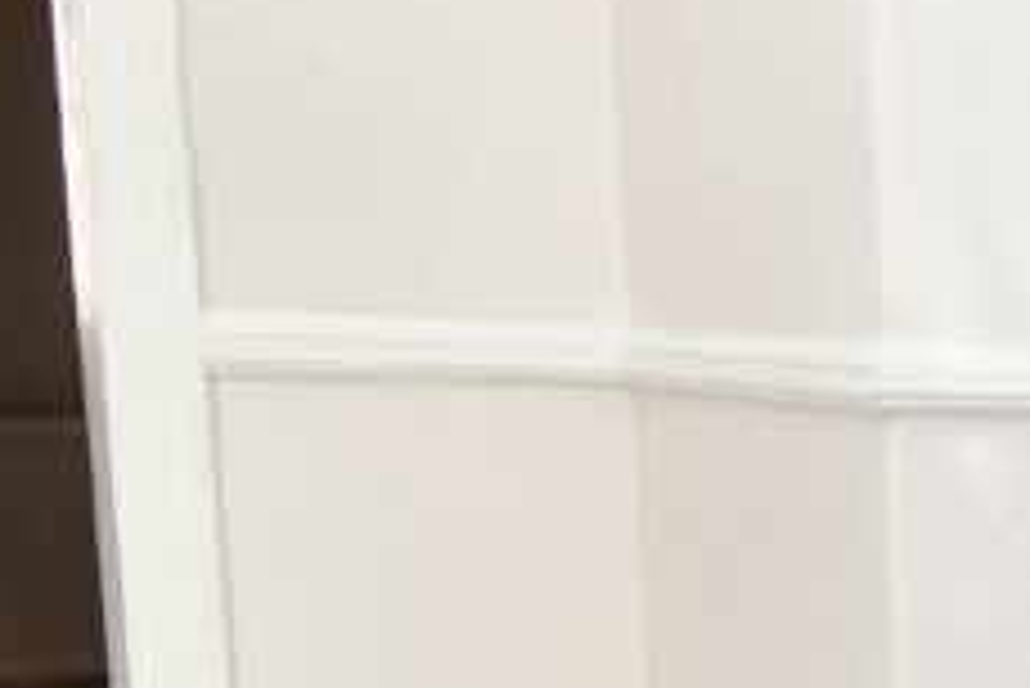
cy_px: 710
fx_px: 1918
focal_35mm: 67
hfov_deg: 22.9
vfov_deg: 19.7
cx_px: 1637
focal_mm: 10
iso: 800
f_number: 4.5
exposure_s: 1/80
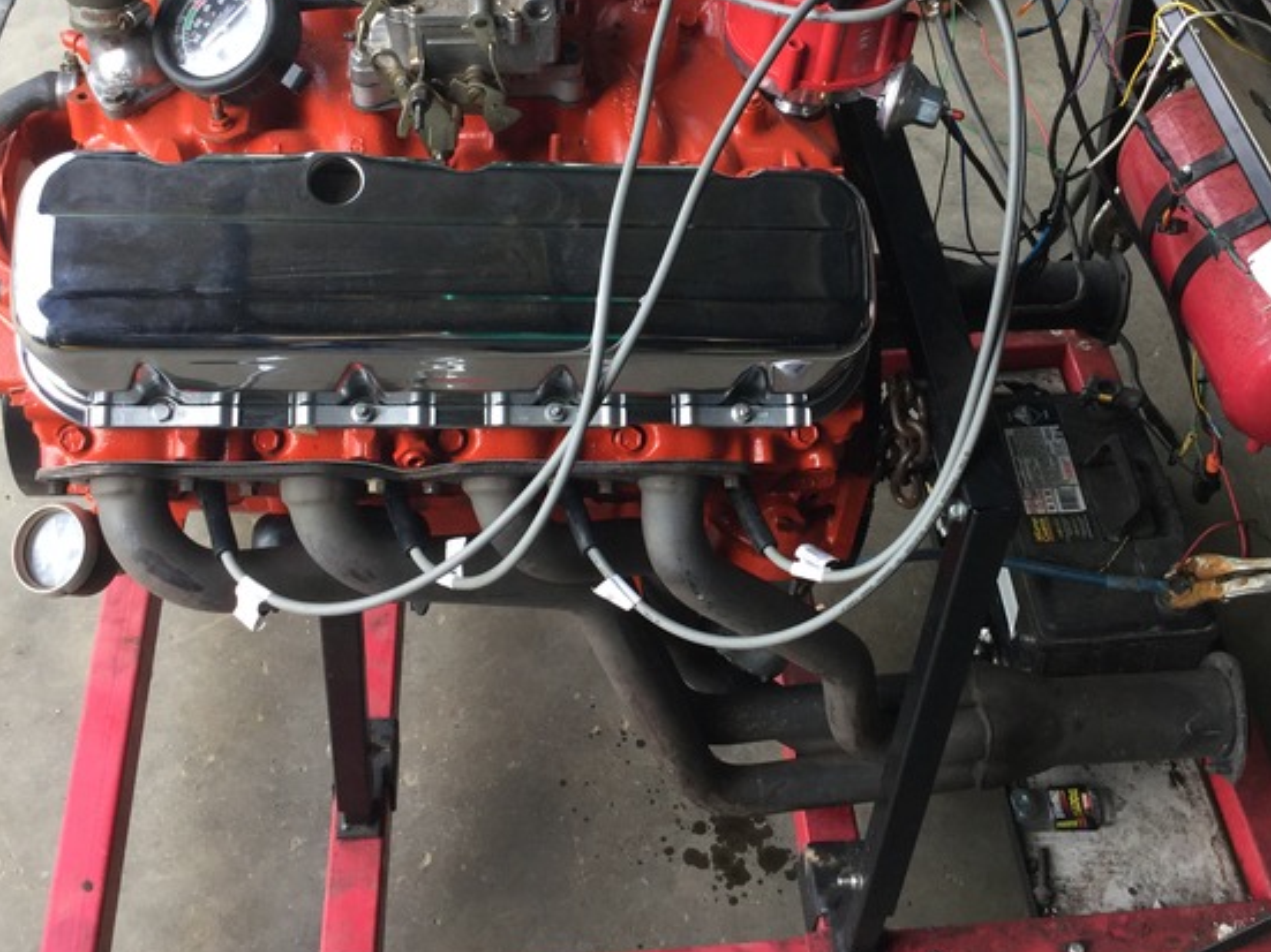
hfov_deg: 42.1
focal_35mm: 45
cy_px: 364
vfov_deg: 32.0
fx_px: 1652
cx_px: 657
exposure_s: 1/100
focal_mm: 3.3
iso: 50
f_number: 2.4
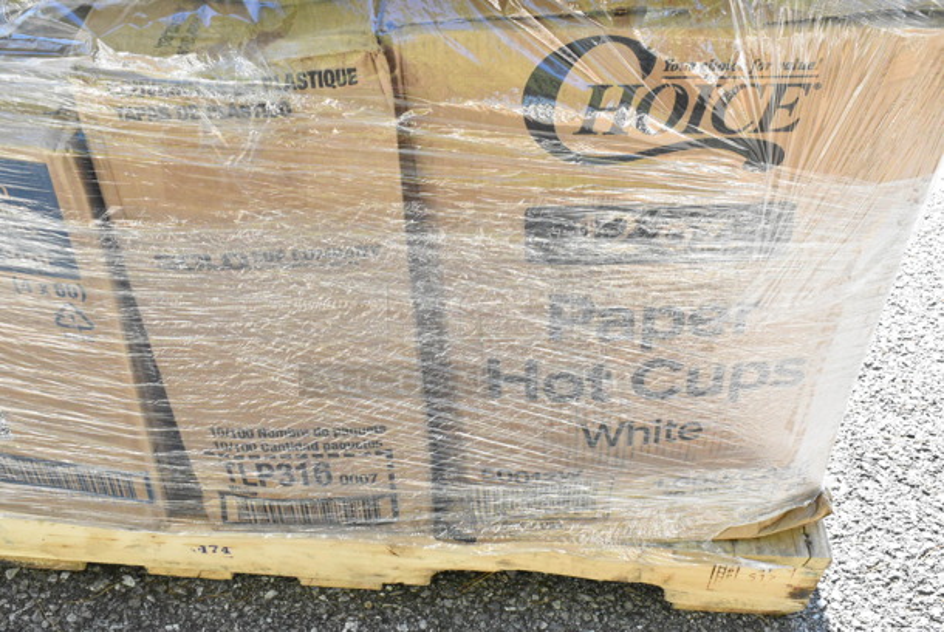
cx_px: 472
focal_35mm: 38
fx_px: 984
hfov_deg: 51.2
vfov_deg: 35.6
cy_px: 316
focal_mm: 25
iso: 6400
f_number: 13
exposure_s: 1/640
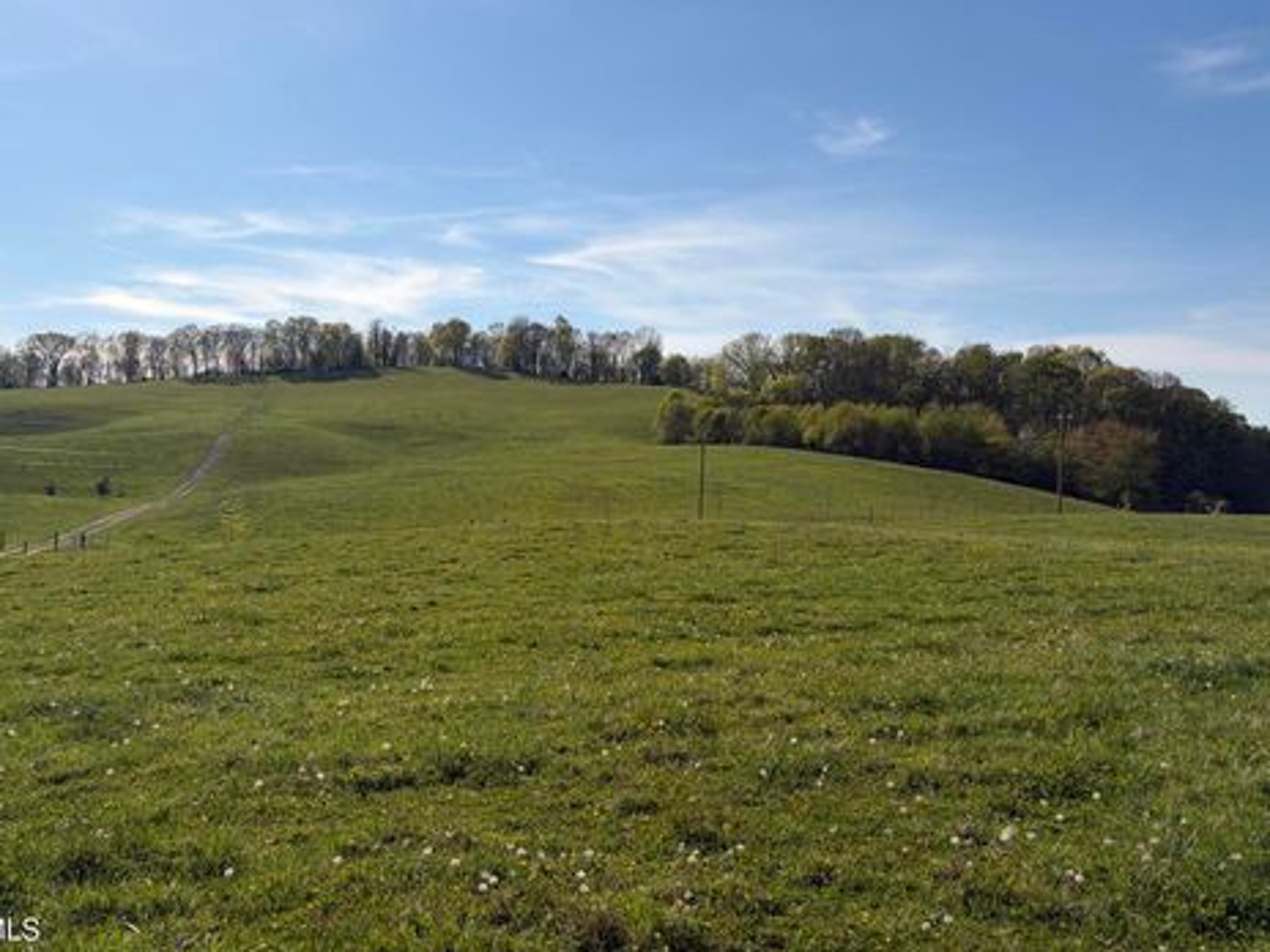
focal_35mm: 28
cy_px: 464
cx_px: 597
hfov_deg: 63.4
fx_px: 1027
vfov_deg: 49.7
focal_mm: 5.96
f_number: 1.6
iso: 64
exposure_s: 1/8850
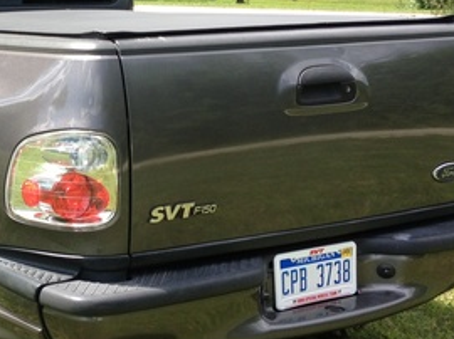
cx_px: 12
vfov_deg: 17.7
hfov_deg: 22.7
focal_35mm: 83
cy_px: 89
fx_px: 1088
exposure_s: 1/541
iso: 50
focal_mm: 4.28
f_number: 2.4
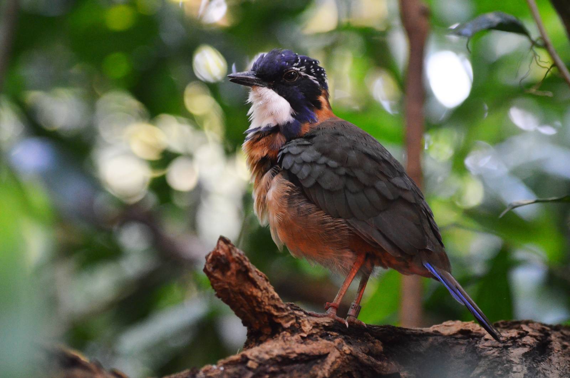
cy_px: 189
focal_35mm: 202
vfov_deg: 6.8
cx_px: 285
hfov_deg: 10.2
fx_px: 3200
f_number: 4.2
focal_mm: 135
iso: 2500
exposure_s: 1/160
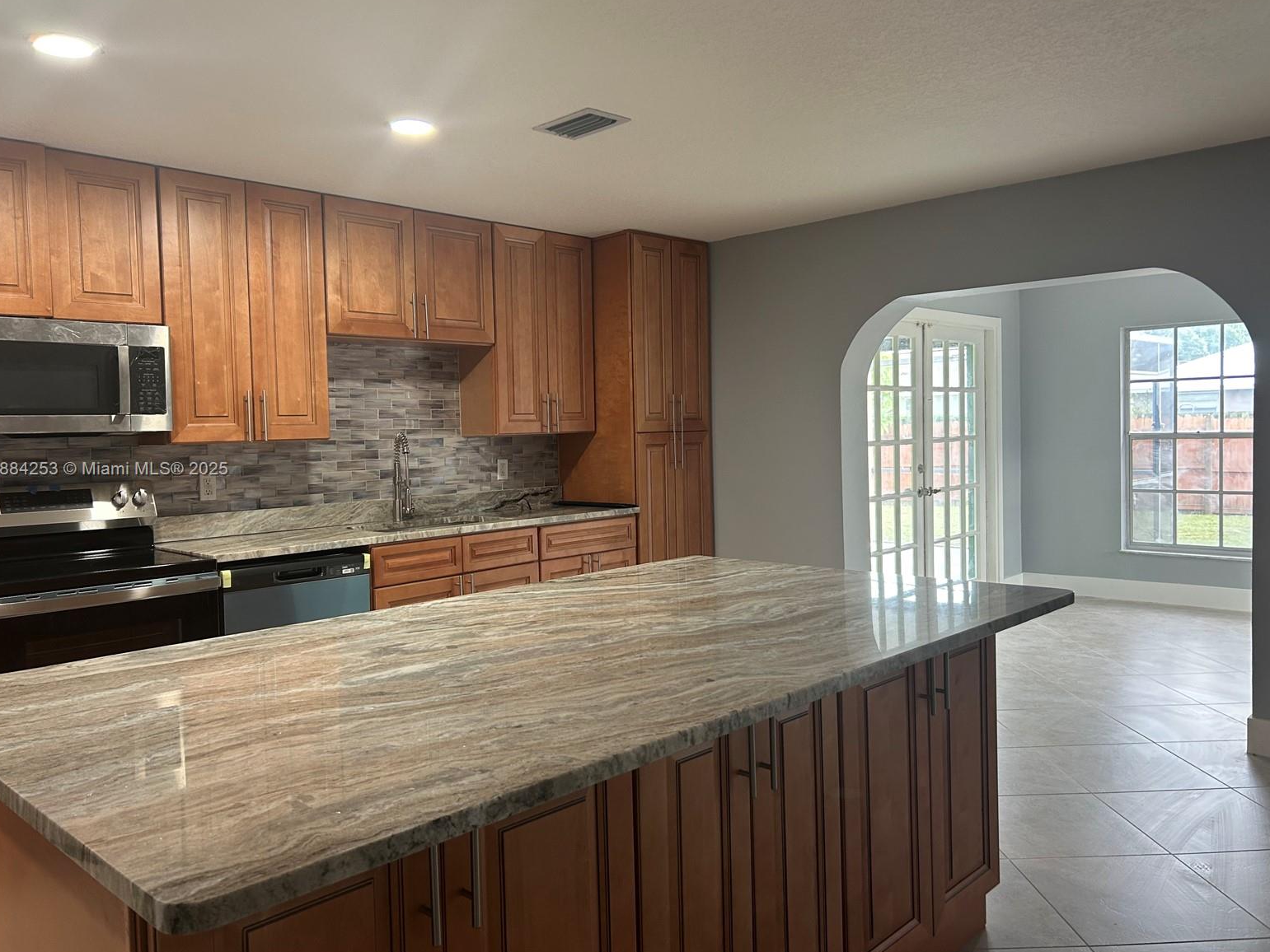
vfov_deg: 51.4
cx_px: 624
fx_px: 991
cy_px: 470
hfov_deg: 65.3
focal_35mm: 27
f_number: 1.5
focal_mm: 5.7
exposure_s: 1/60
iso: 100
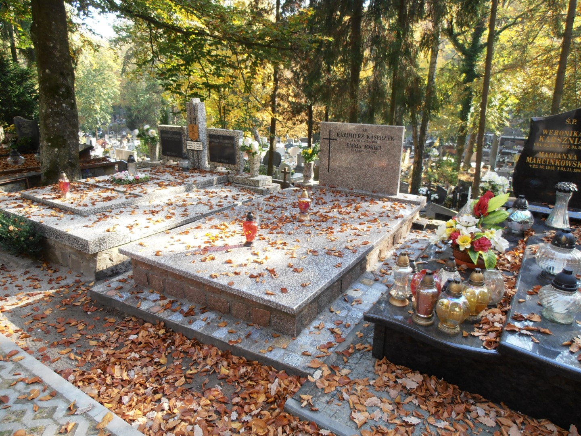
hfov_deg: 71.6
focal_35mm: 24
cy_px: 218
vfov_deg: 56.8
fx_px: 403
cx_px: 290
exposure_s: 1/60
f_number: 3
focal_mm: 4.2
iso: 80
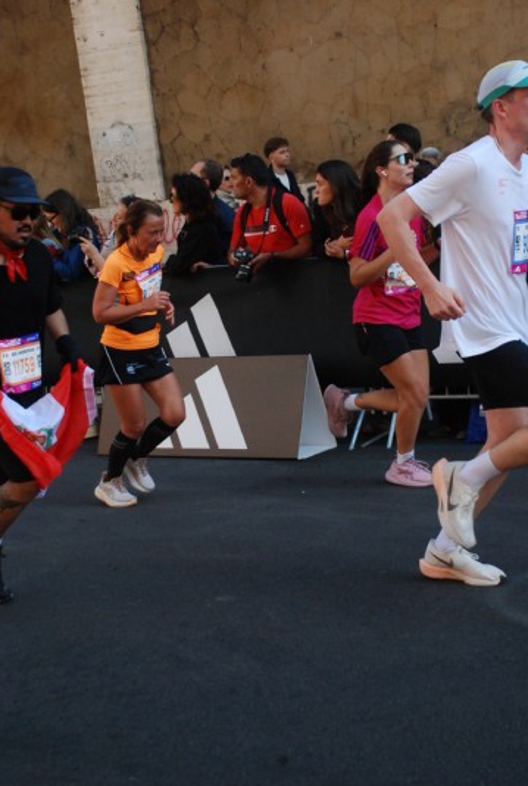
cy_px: 387
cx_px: 271
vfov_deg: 31.3
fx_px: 1400
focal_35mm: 64
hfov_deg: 21.4
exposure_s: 1/1250
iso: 1000
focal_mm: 38
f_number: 4.5
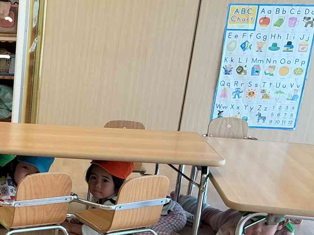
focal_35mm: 68
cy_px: 265
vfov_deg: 20.5
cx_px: -38
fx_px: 617
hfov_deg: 26.2
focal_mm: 3
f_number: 1.8
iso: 25
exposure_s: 1/120
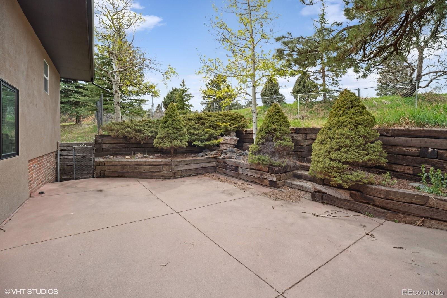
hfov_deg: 100.4
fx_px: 186
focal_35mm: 15
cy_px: 149
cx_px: 224
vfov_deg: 77.3
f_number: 9.5
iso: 400
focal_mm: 15
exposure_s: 1/180
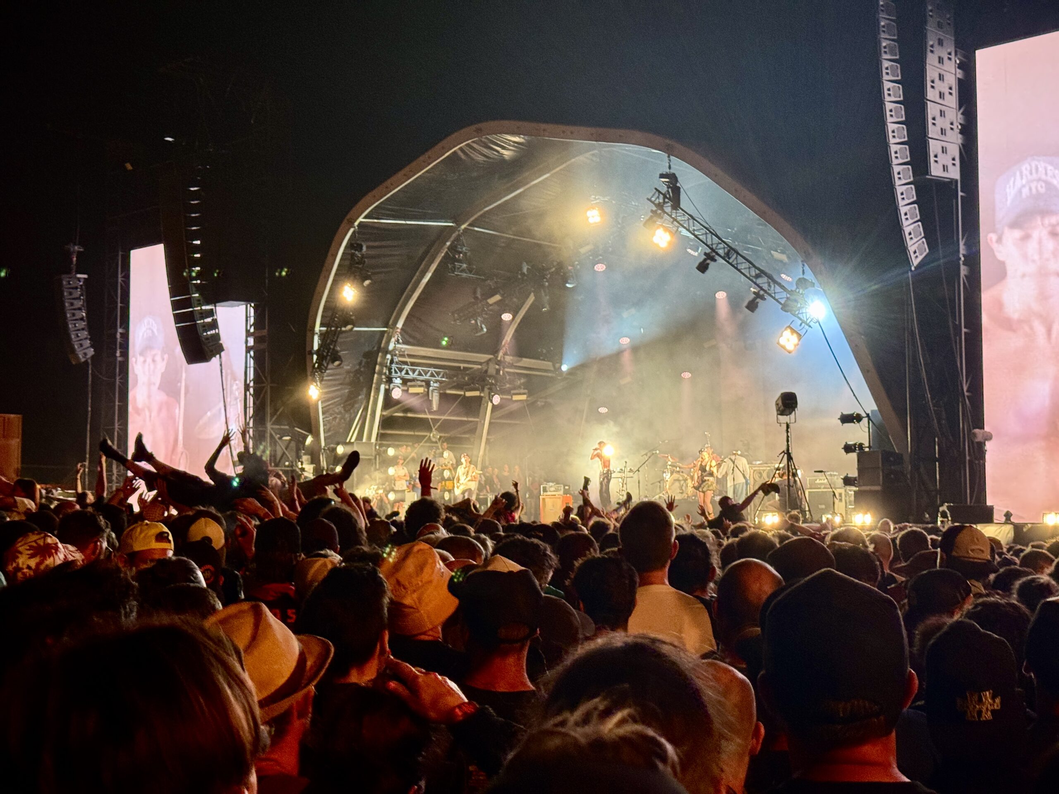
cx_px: 530
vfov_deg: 30.3
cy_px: 397
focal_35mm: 48
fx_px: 1468
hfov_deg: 39.7
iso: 80
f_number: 1.78
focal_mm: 6.76
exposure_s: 1/75
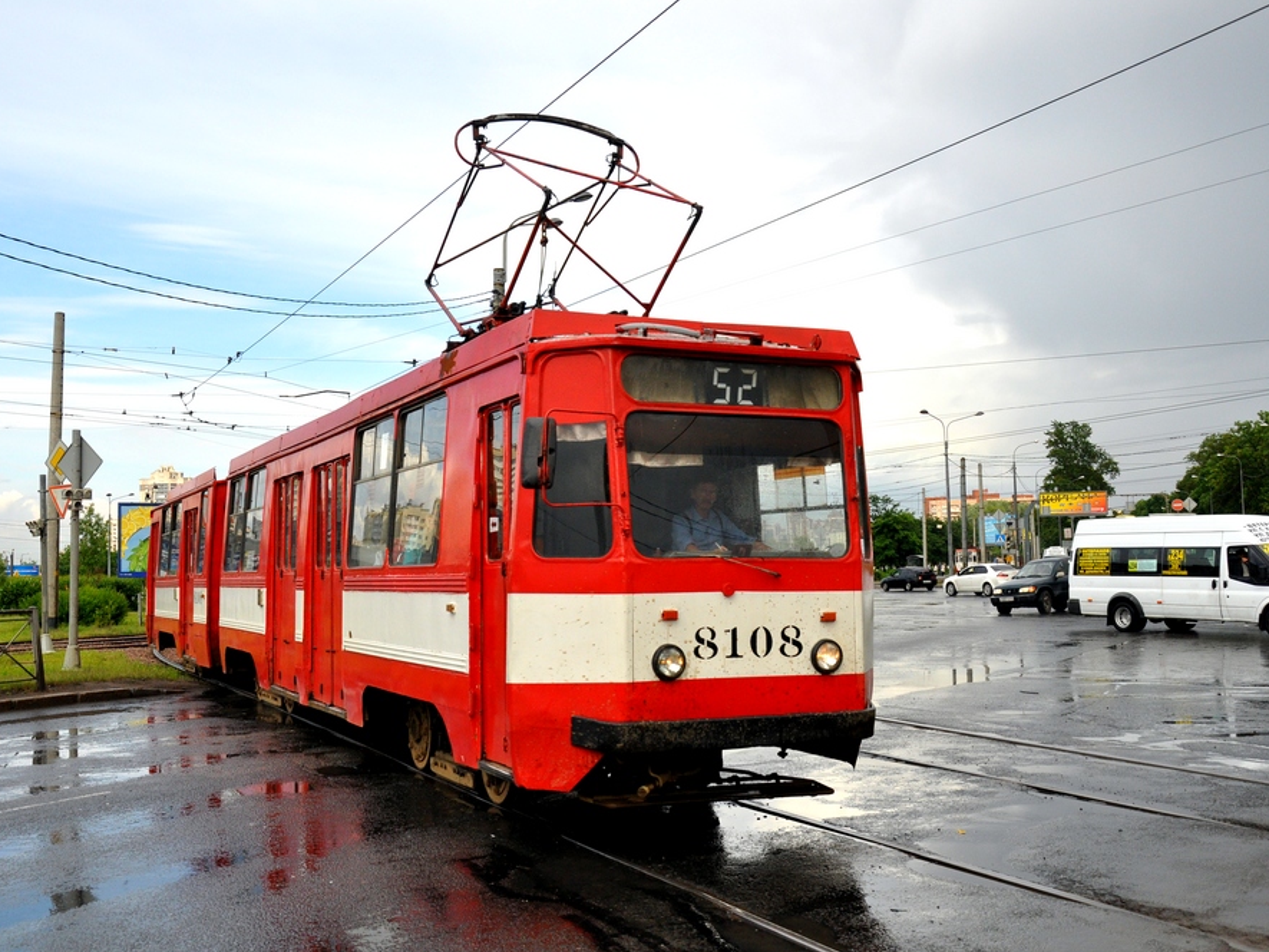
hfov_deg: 46.8
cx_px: 598
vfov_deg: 36.0
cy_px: 477
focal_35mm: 40
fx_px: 1467
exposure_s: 1/1600
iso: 640
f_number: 7.1
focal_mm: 24
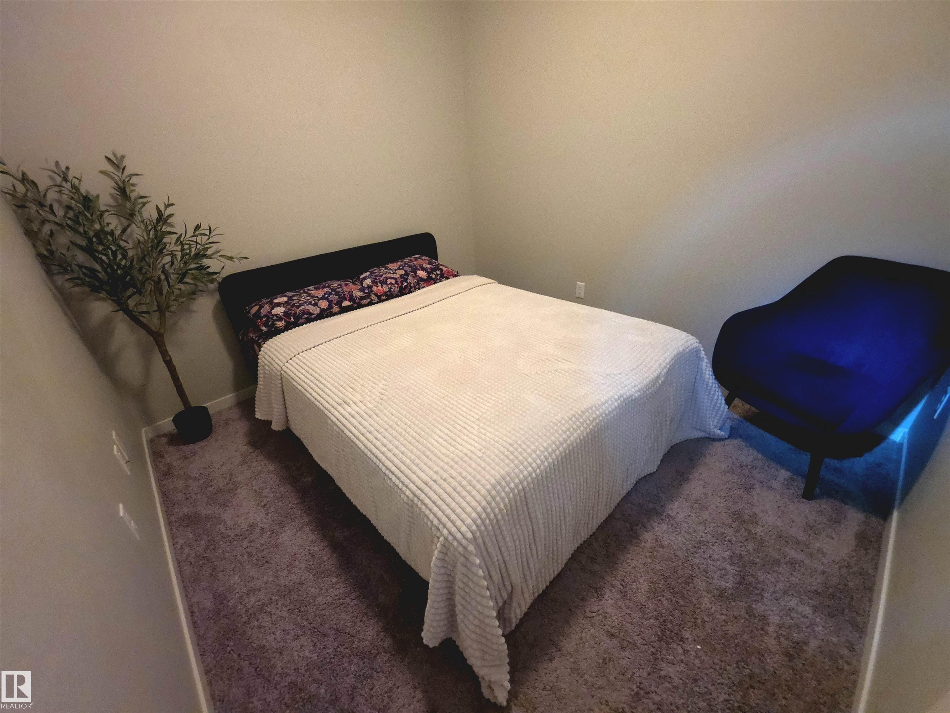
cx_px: 475
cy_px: 356
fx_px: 357
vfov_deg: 89.9
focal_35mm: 13
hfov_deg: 106.2
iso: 500
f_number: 1.9
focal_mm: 2.2
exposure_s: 1/30
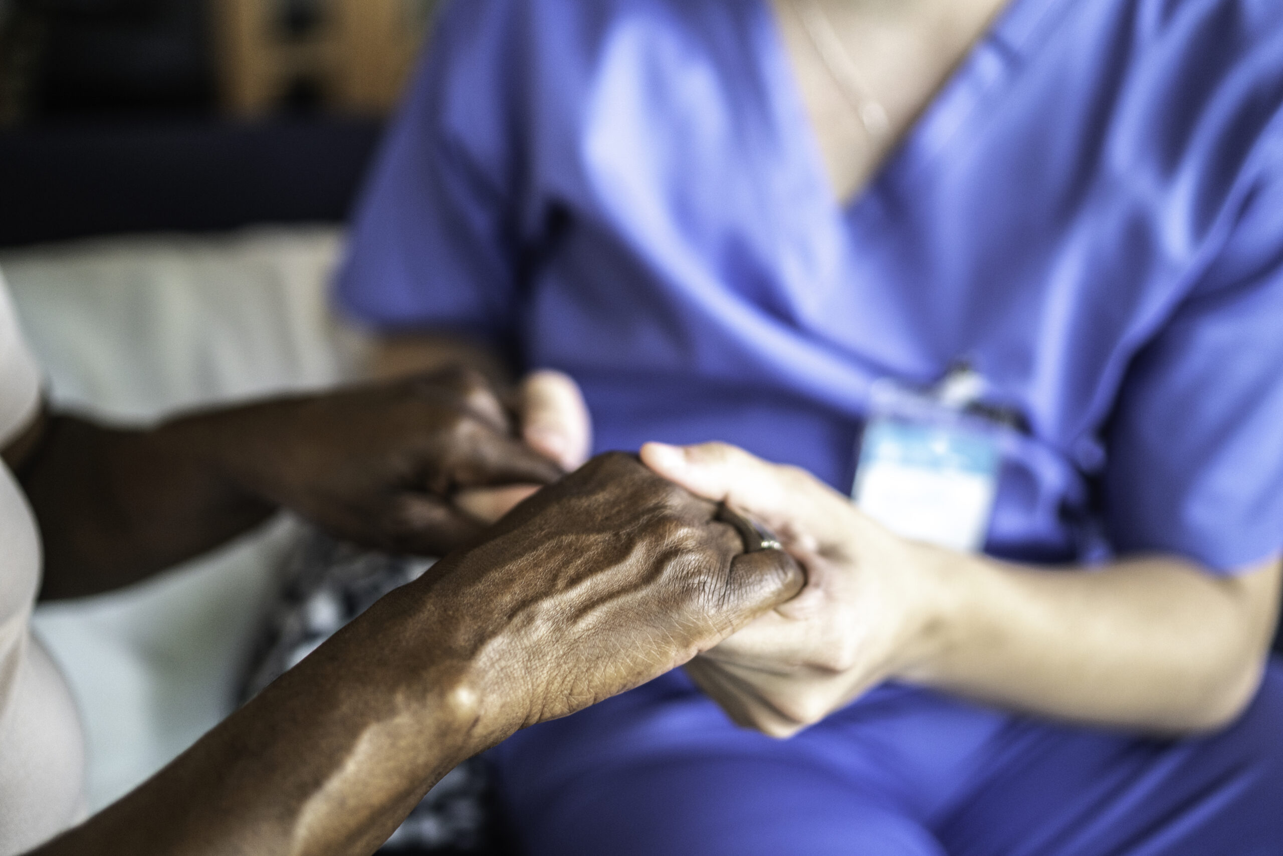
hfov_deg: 54.4
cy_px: 428
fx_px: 1248
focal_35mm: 35
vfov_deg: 37.9
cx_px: 642
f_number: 1.4
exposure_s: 1/400
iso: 640
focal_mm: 35
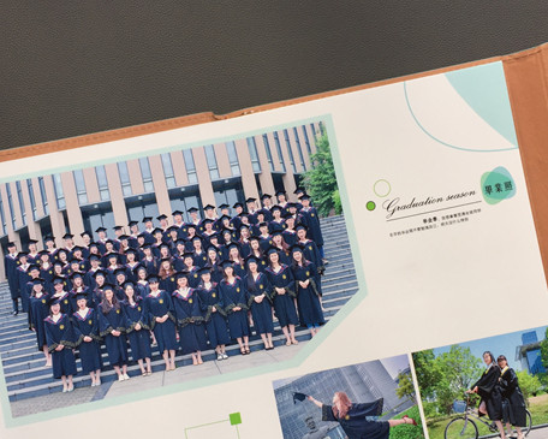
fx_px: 795
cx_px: 282
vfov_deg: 30.6
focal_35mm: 49
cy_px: 298
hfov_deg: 38.0
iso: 32
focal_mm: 4.15
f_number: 2.2
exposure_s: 1/173
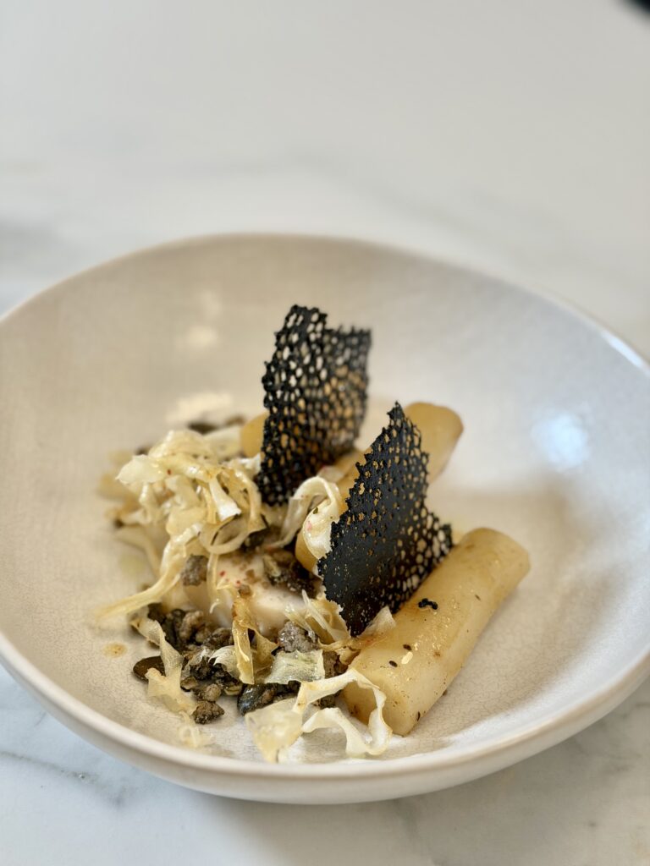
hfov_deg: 30.3
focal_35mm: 48
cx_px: 325
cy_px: 433
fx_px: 1202
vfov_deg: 39.7
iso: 100
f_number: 1.78
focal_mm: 6.76
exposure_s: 1/59
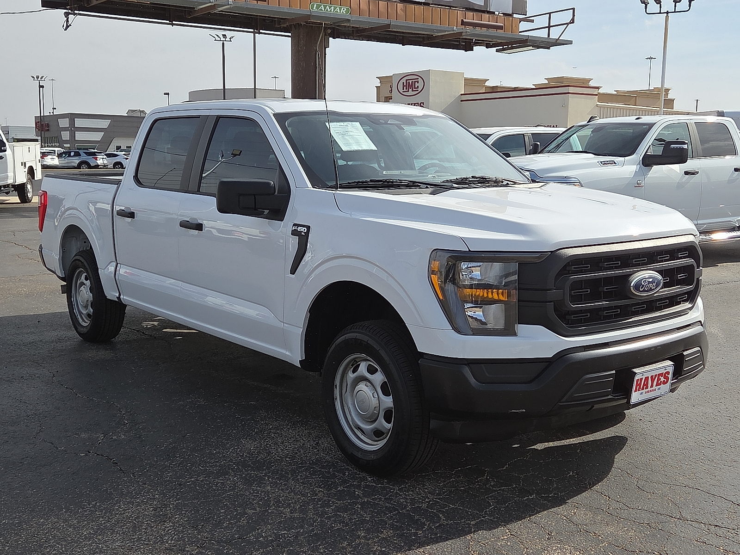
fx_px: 855
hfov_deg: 46.8
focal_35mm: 40
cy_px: 278
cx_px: 370
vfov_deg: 36.0
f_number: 1.8
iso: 77
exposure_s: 1/10000
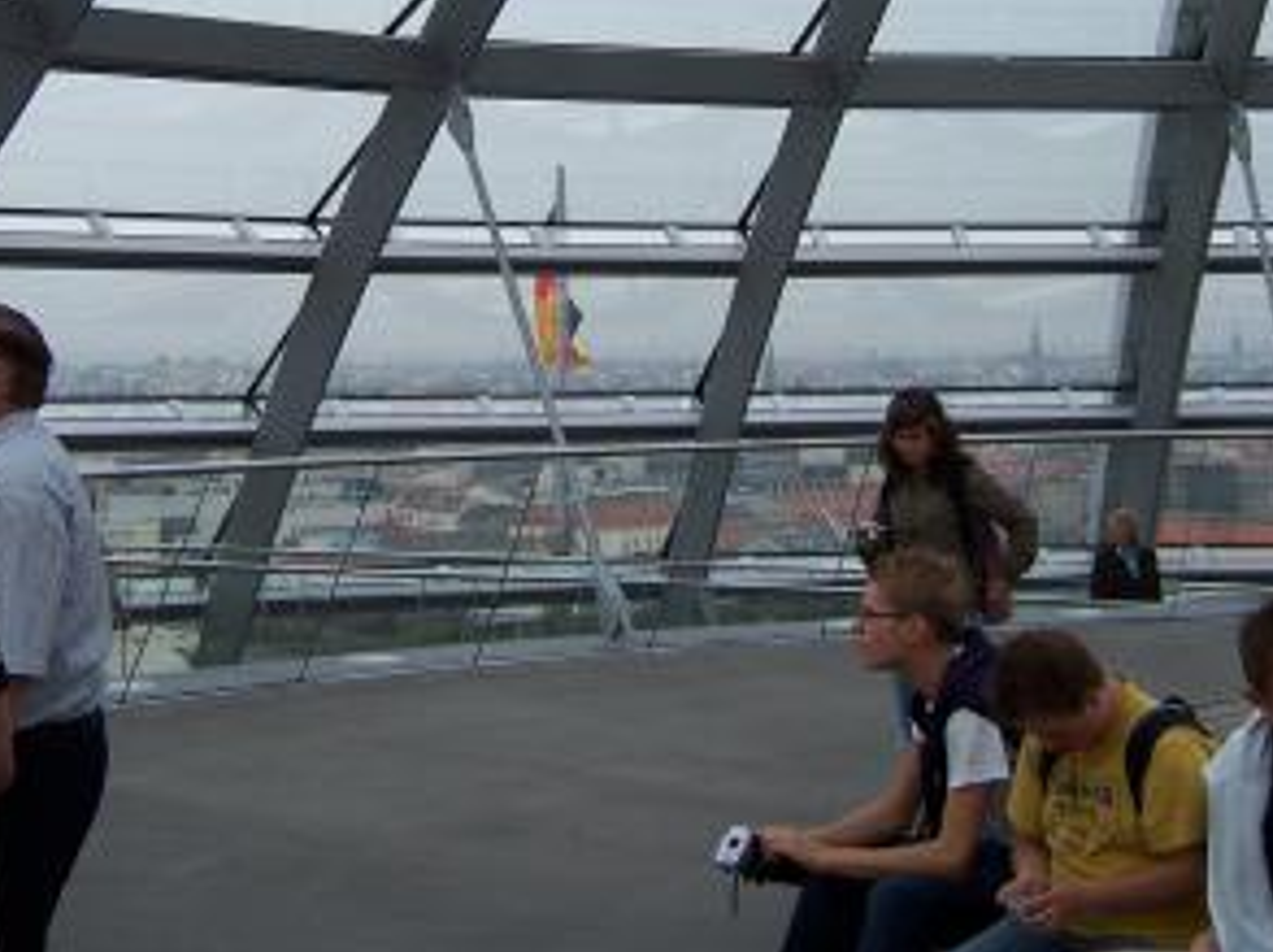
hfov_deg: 30.8
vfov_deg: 22.8
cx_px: 600
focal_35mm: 63
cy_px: 126
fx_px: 2314
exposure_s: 1/350
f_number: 3
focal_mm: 6
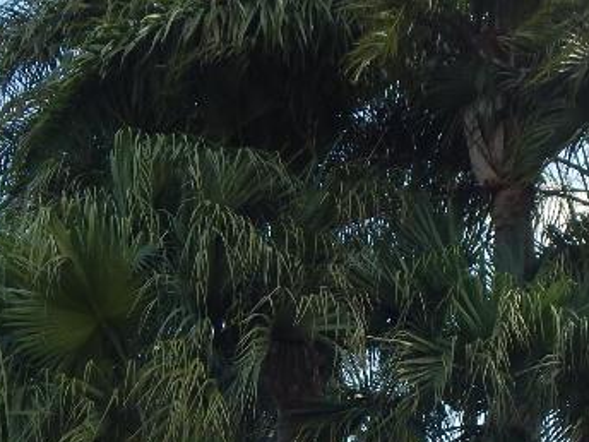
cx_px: 442
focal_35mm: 113
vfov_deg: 13.0
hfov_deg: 17.3
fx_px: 1923
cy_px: 409
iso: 125
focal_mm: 6.8
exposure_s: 1/800
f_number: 3.4
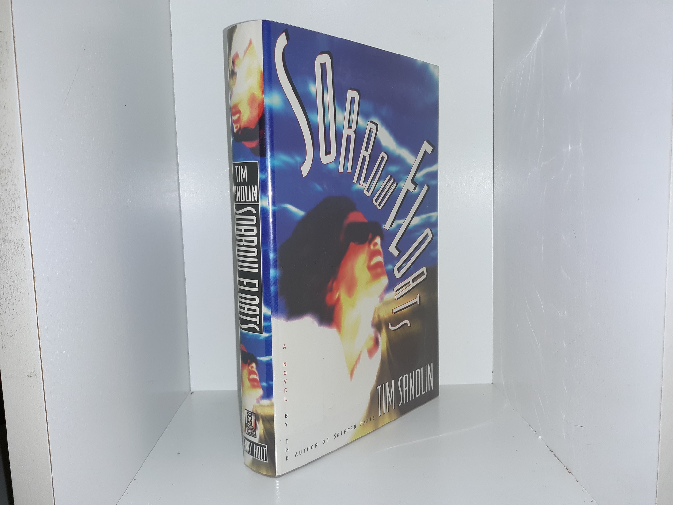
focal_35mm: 28
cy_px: 252
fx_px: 544
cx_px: 336
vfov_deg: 49.7
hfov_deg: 63.4
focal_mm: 3.7
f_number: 1.7
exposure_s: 1/120
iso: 50
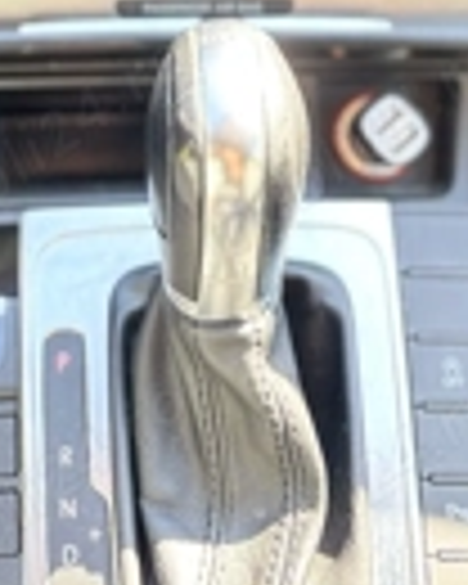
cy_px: -122
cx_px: 198
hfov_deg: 19.6
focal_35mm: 78
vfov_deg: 22.5
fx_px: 1350
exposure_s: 1/50
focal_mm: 5.96
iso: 100
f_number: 1.6
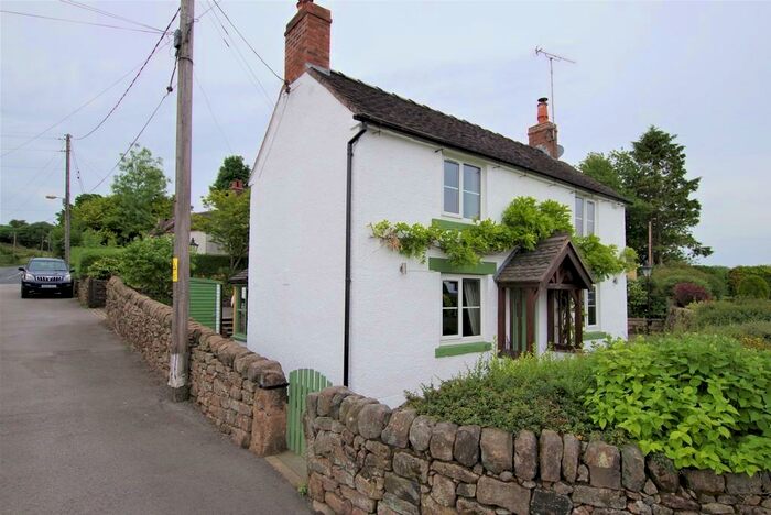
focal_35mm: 20
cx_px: 386
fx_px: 418
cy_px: 258
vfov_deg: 63.3
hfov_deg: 85.4
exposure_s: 1/320
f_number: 7.1
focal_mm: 13
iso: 200
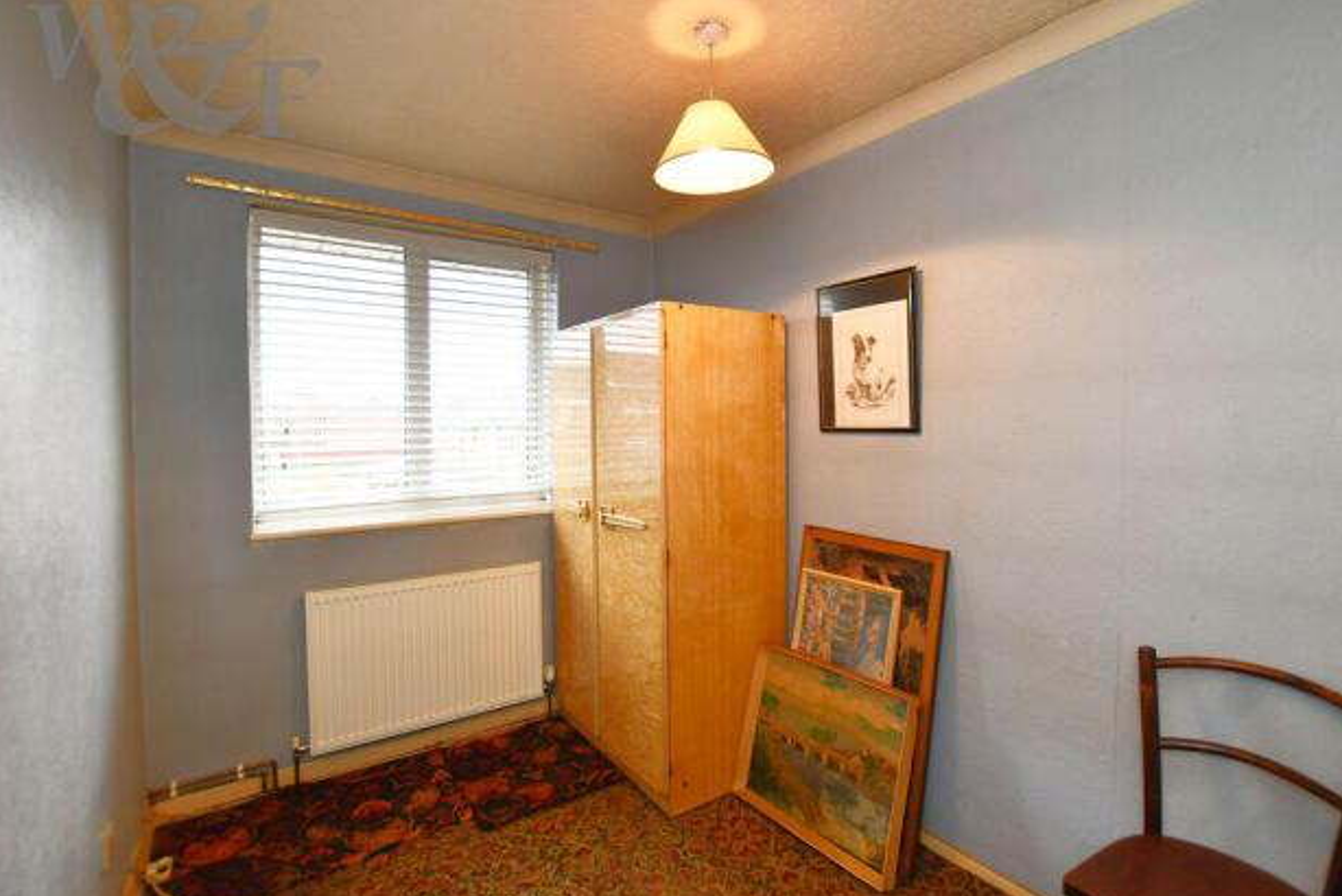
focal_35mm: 16
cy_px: 440
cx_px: 696
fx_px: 597
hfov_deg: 96.7
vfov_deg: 73.8
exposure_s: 1/60
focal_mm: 10
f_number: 4
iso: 450
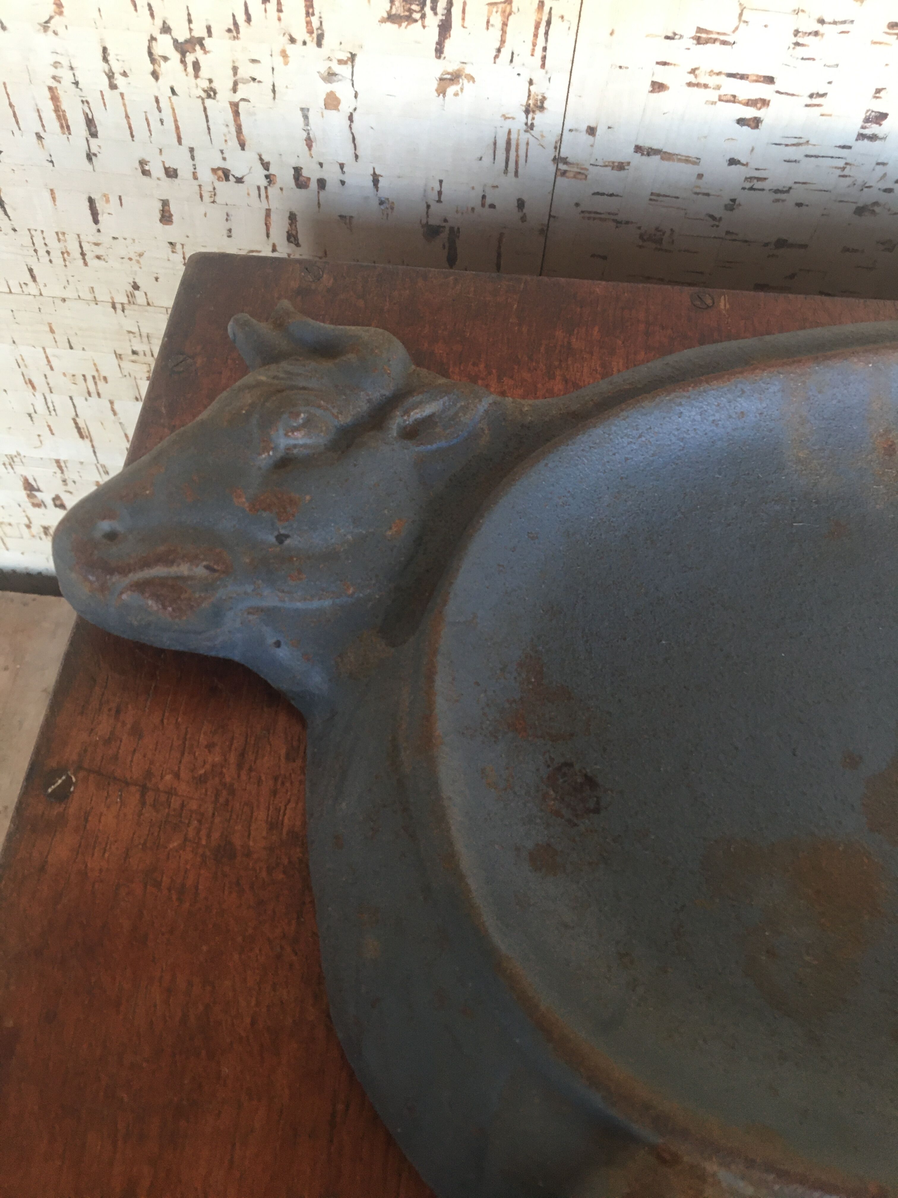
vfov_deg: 61.7
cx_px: 449
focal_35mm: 29
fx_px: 1003
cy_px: 599
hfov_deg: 48.2
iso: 125
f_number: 2.2
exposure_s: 1/33
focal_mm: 4.15
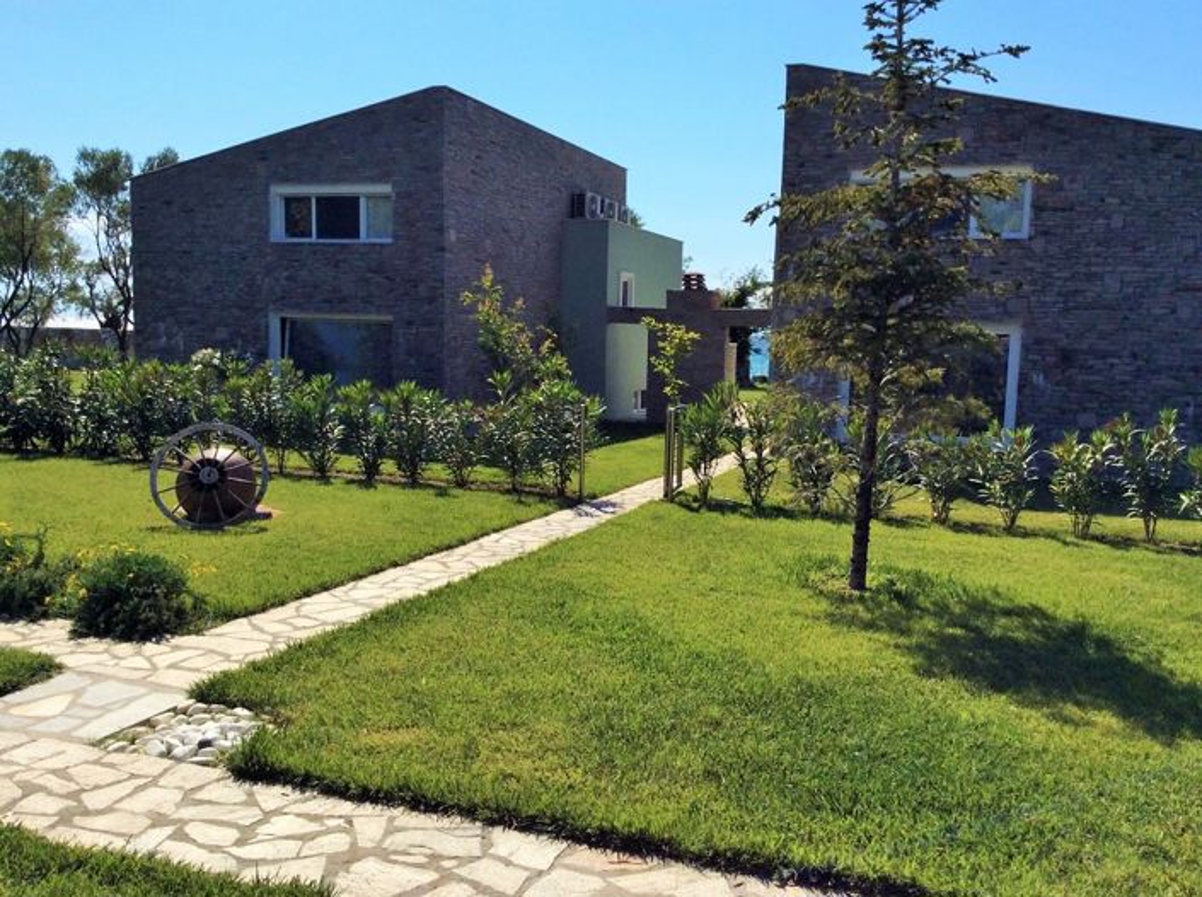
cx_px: 601
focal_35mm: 32
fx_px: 1109
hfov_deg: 56.9
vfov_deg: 44.0
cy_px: 448
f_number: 2.4
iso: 32
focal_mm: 3.3
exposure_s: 1/2488
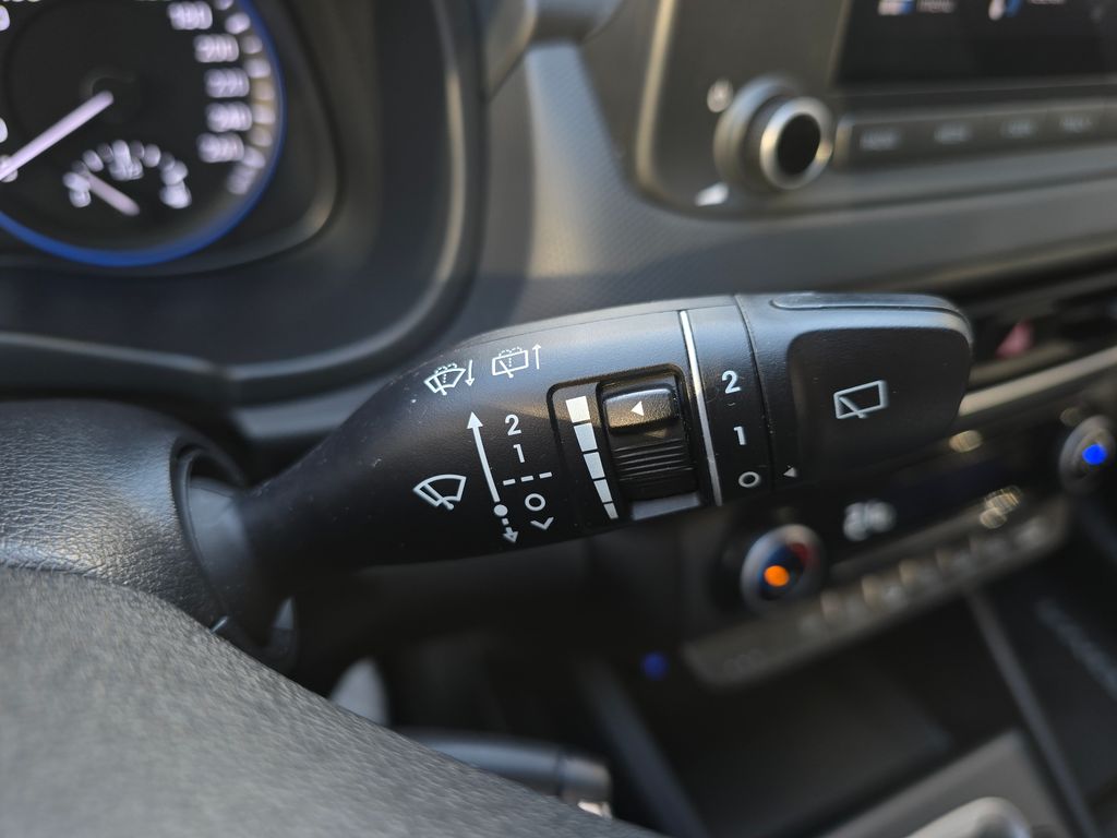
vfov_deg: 58.9
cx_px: 558
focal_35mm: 23
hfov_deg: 73.9
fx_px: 742
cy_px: 419
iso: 80
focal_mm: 6.3
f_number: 1.7
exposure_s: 1/50
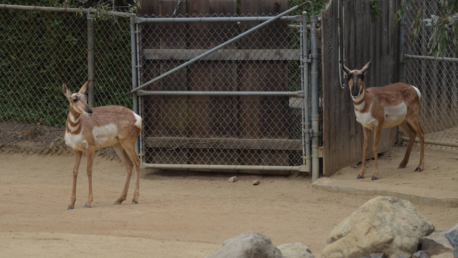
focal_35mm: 183
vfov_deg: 6.6
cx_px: 229
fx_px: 2222
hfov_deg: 11.8
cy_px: 124
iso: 360
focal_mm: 116
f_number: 5.6
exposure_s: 1/500
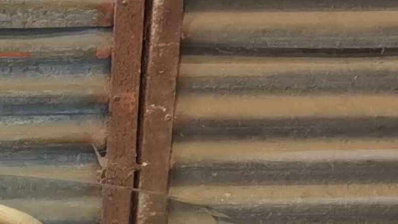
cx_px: -613
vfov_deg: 5.7
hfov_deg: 9.1
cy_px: 394
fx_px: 2216
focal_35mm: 210
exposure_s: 1/33.3
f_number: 1.9
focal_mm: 6.71
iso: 400
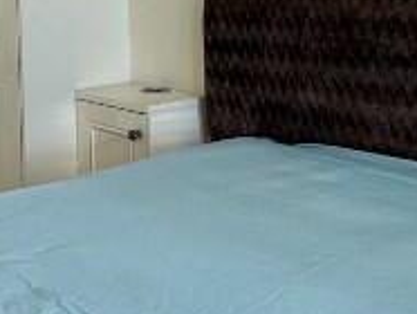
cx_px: 67
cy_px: -54
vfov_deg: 18.3
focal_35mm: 77
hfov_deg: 24.8
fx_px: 929
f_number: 2.2
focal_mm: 2.22
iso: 64
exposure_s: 1/99
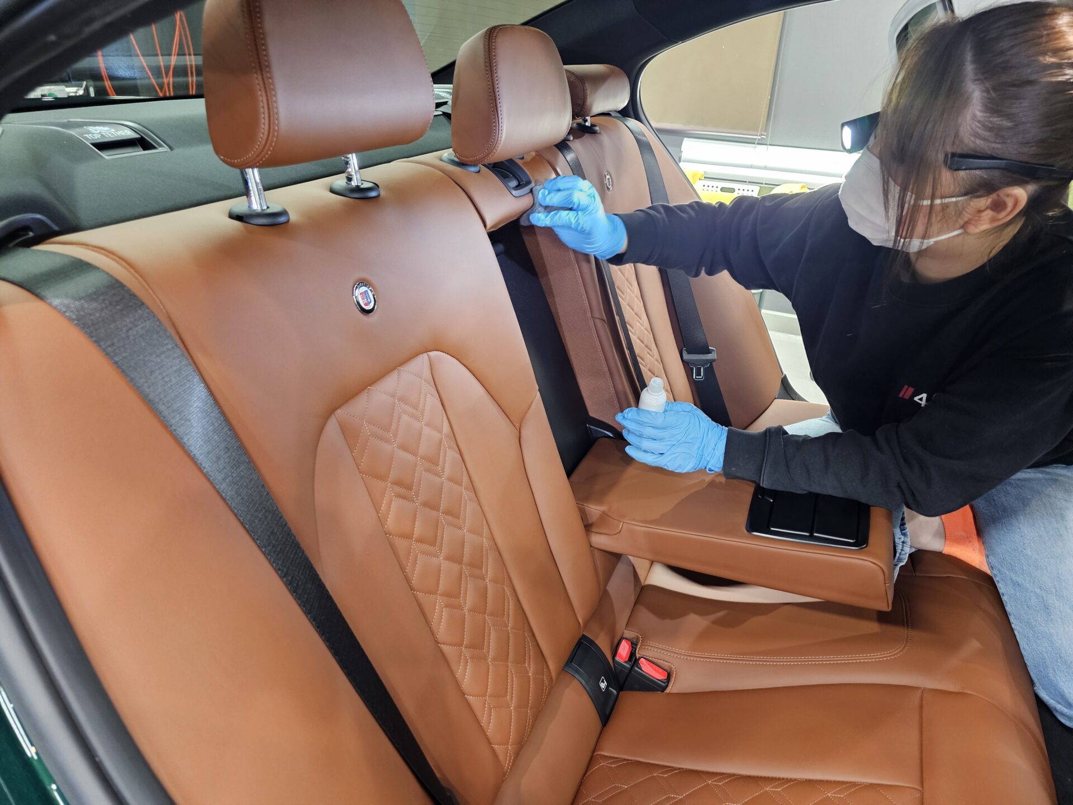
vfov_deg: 58.9
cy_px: 402
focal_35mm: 23
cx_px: 536
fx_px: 713
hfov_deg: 73.9
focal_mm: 6.3
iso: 640
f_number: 1.7
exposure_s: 1/40.1
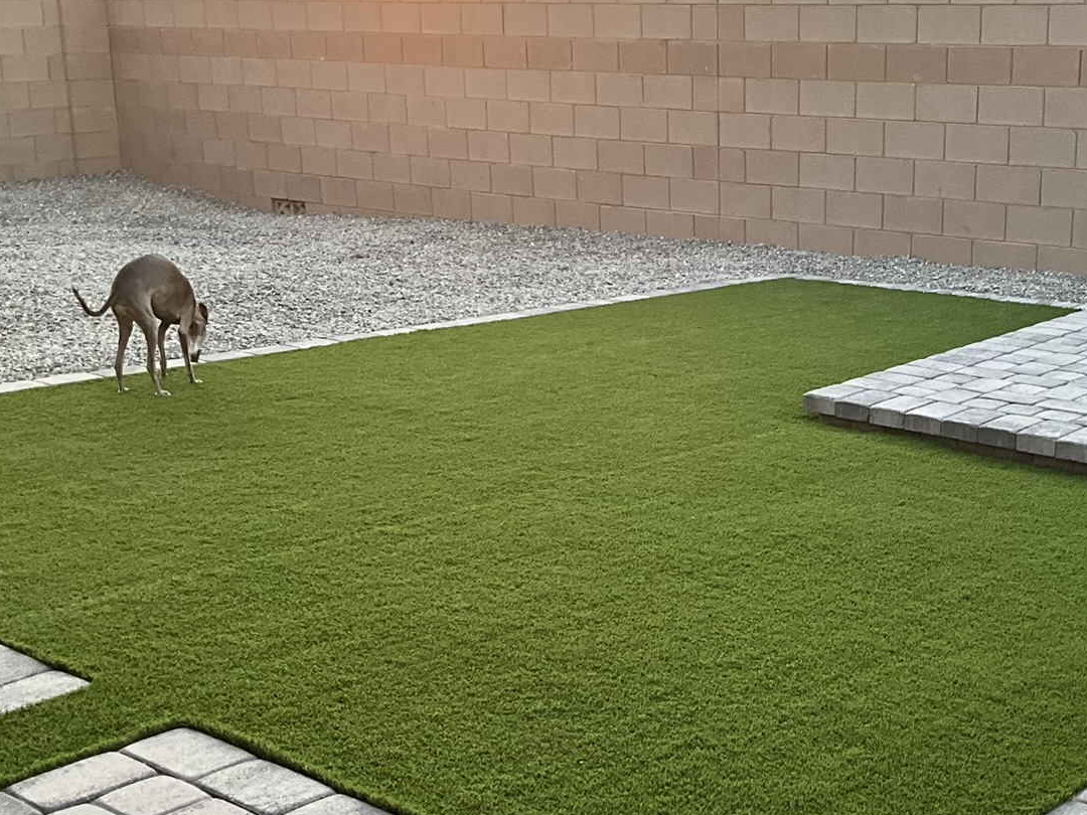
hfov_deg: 34.5
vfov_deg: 26.5
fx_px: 1727
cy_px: 488
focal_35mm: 55
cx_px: 762
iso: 64
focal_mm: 3
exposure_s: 1/93
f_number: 1.8
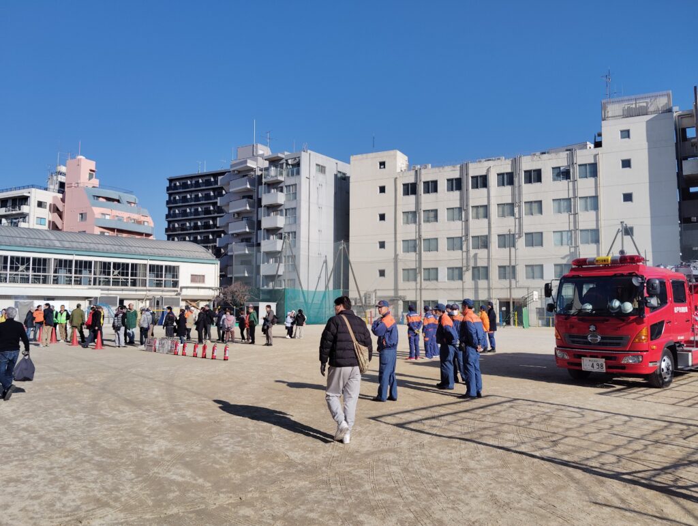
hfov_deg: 63.4
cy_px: 263
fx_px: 565
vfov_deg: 49.9
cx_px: 349
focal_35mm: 28
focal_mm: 4.22
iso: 50
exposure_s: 1/1208
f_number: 1.8
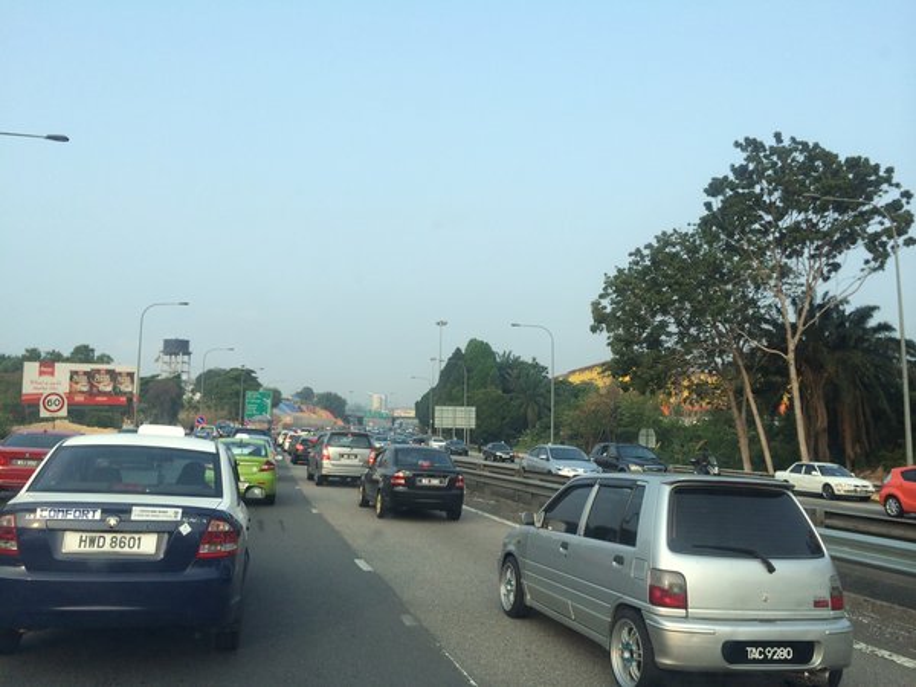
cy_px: 344
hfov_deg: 60.0
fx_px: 794
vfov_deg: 46.8
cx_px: 458
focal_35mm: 30
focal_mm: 4.12
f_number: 2.2
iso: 32
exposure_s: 1/774
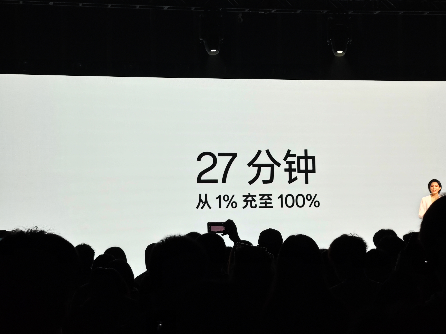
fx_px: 966
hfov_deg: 26.0
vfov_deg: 19.6
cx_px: 223
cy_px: 167
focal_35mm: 75
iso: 1250
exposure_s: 1/120
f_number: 2
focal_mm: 9
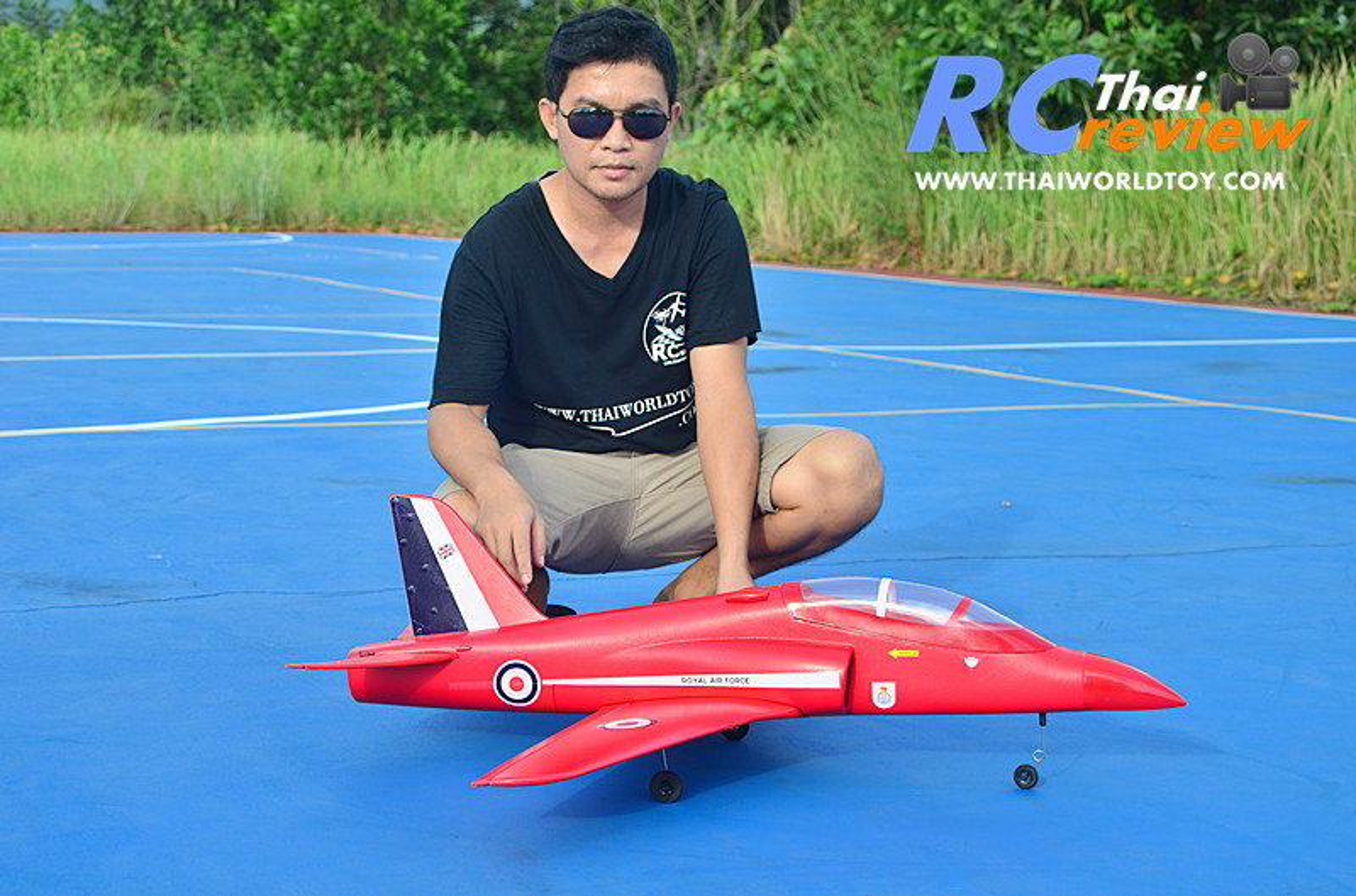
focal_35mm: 75
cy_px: 448
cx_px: 678
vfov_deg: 18.1
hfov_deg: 27.1
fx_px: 2818
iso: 100
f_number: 5.6
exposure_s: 1/200
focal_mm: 50
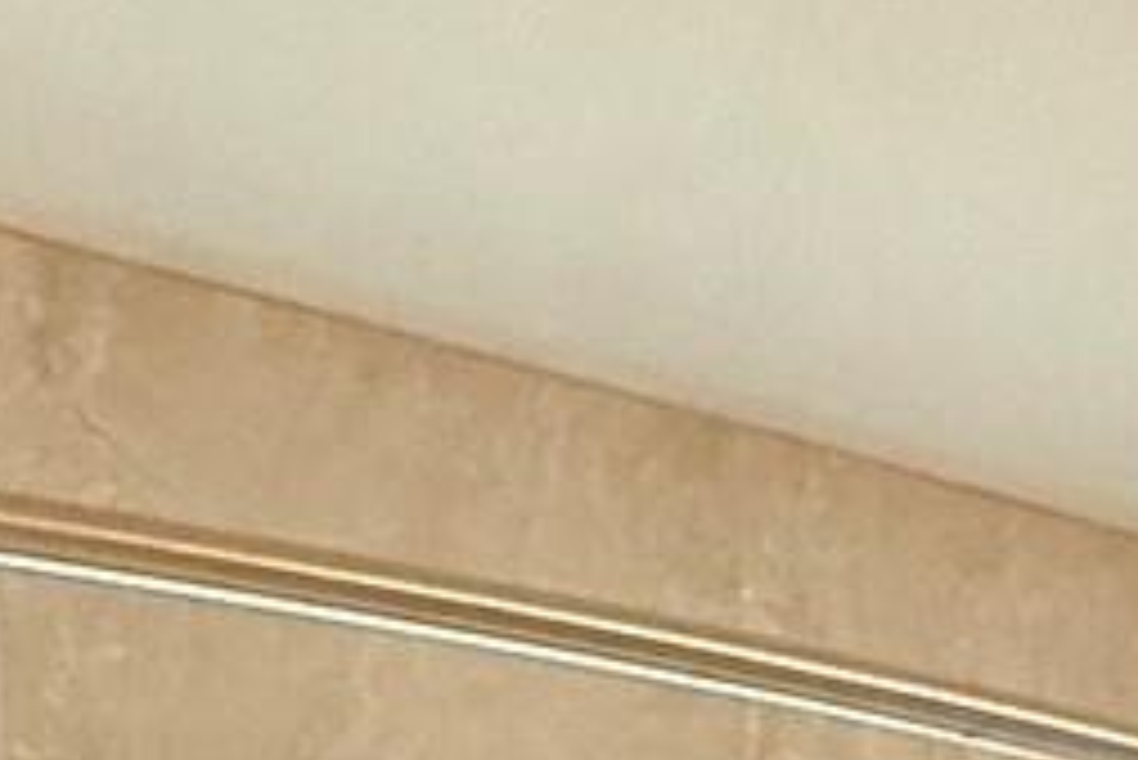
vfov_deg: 10.9
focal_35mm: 92
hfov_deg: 20.2
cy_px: 2172
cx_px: 1484
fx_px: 2910
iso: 250
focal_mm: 2.22
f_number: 2.2
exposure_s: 1/120
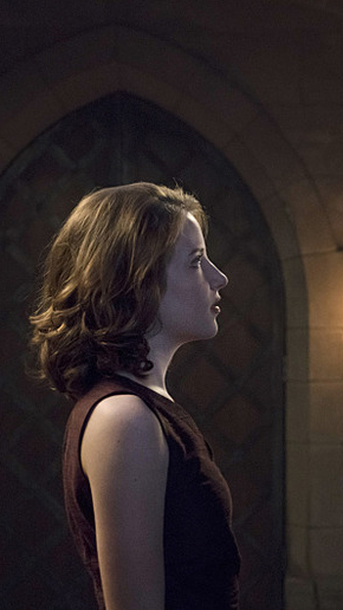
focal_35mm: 84
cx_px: 278
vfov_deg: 25.3
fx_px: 1359
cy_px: 305
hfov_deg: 14.3
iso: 8000
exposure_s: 1/200
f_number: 4
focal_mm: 53
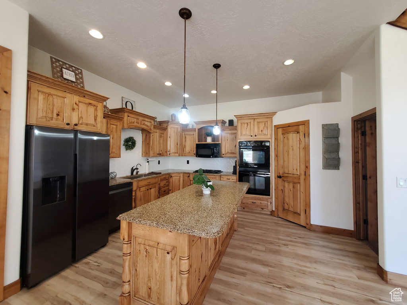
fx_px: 153
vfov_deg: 89.9
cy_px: 152
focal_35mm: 13
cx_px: 204
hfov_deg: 106.2
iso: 200
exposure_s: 1/60
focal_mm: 1.8
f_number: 2.2
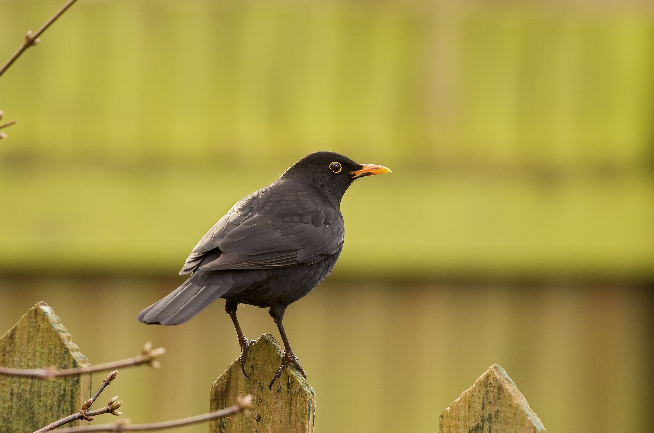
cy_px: 216
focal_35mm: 750
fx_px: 13595
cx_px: 327
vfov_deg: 1.8
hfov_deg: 2.8
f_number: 6.3
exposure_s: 1/200
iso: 1000
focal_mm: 500
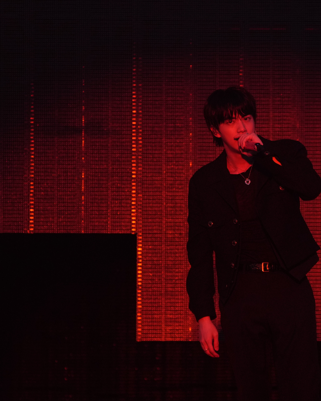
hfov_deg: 3.7
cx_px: 251
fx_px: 4929
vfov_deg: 4.7
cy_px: 201
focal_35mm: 415
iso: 2500
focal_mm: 196
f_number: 5.6
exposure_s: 1/500
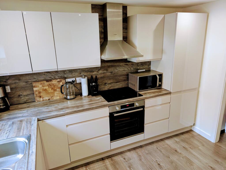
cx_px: 113
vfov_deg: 56.9
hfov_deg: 71.5
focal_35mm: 24
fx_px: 157
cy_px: 85
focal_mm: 6.9
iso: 70
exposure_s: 1/34.6
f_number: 1.68
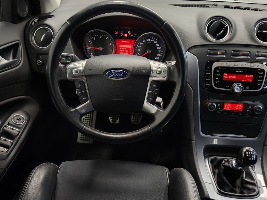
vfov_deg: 49.7
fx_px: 216
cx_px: 132
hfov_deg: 63.4
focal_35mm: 28
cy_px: 110
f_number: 1.8
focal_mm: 5.4
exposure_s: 1/100
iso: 400
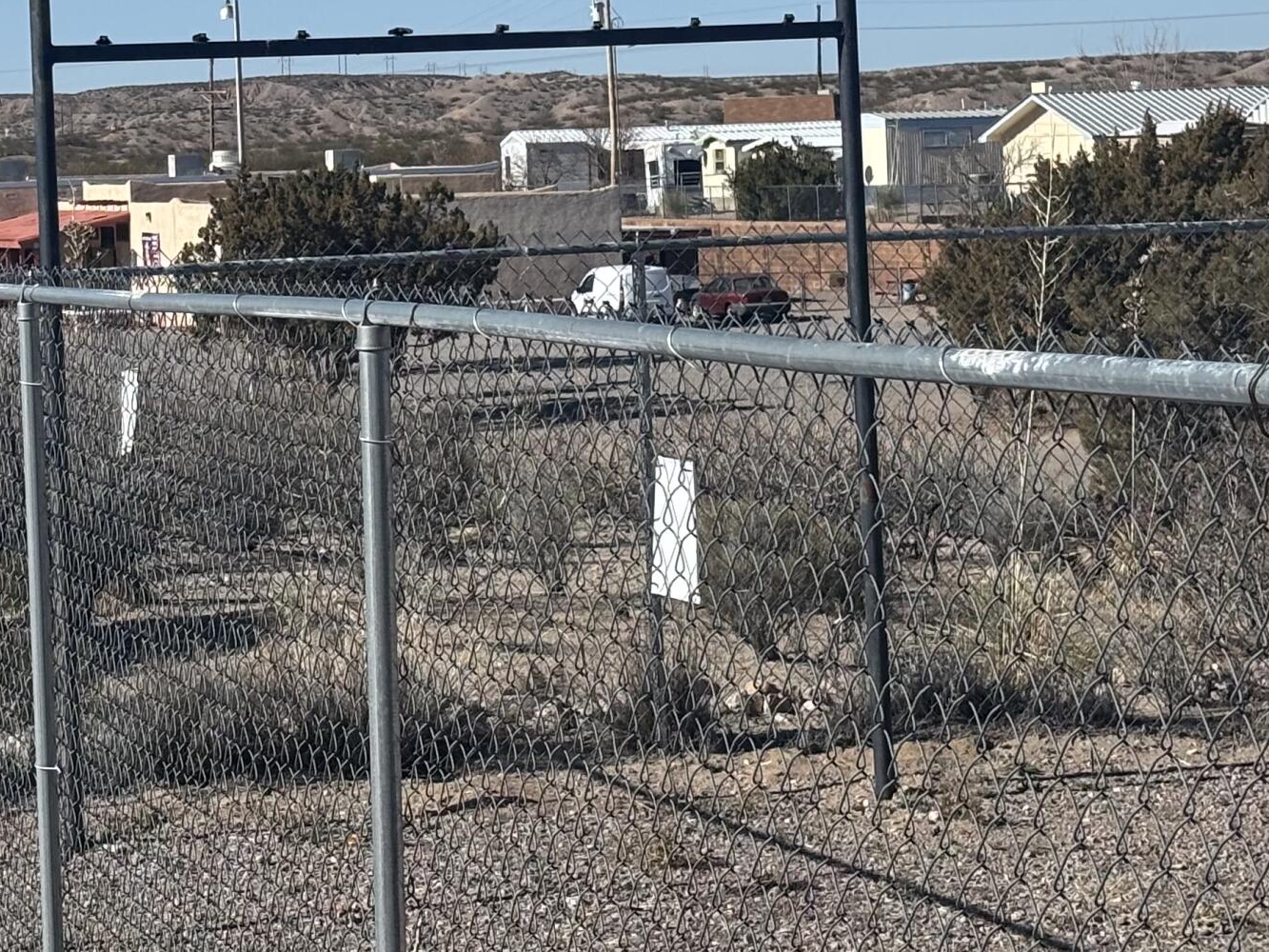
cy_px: 6
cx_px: 112
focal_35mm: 117
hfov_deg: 16.6
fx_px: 4290
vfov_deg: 12.5
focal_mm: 5.96
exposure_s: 1/3788
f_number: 1.6
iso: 40
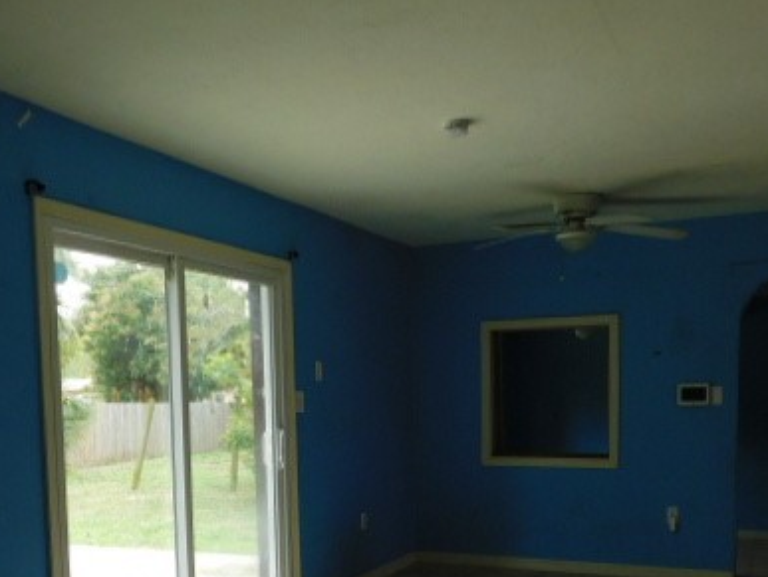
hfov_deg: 48.9
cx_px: 343
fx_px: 844
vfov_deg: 36.3
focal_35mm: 38
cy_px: 472
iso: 125
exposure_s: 1/200
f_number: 3
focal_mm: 4
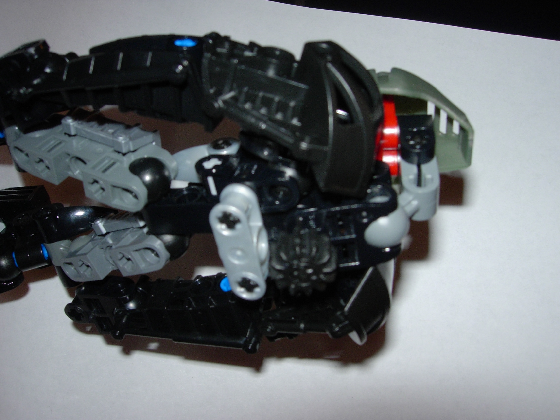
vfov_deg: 37.7
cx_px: 280
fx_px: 615
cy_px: 210
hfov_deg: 49.0
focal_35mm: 38
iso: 79
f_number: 4.8
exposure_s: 1/64
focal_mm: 7.8
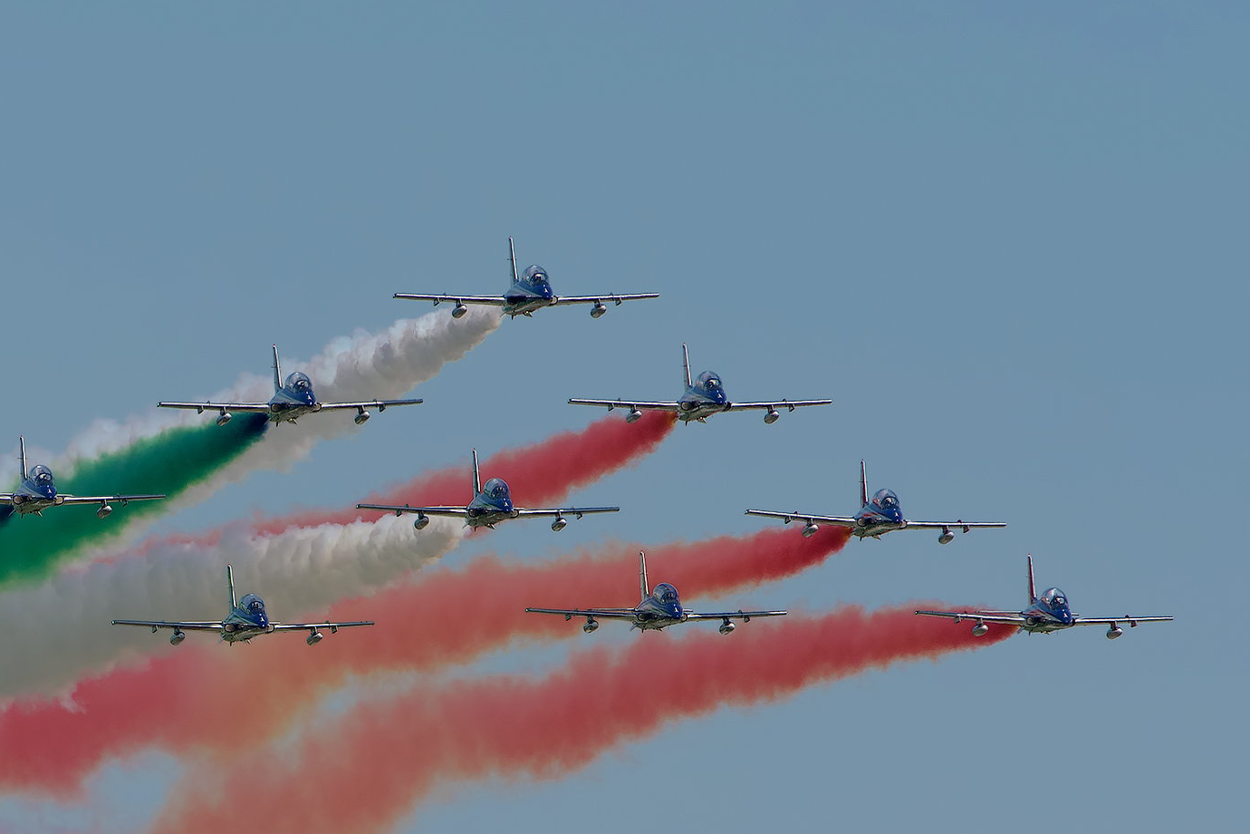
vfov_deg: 2.8
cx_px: 228
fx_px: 16908
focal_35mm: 487
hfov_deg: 4.2
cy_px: 684
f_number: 8
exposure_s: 1/1600
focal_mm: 280
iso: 320
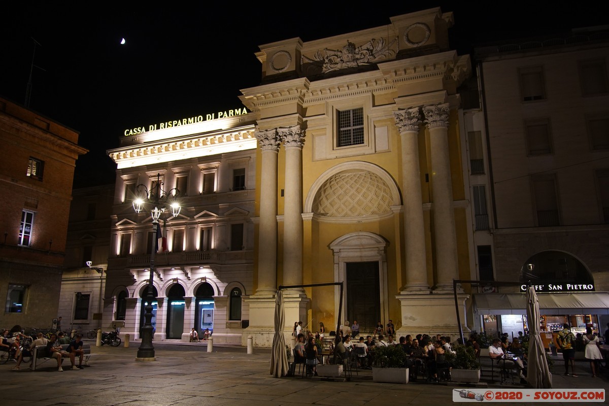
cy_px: 203
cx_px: 304
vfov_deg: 45.0
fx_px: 491
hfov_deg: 63.7
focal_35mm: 29
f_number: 3.5
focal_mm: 29
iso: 2500
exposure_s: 1/40
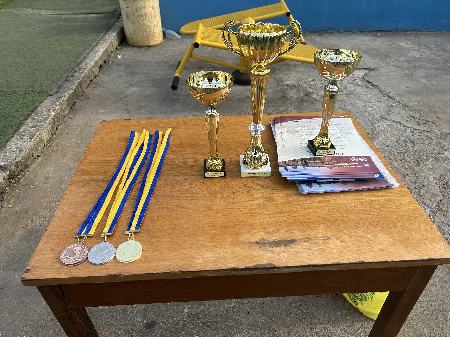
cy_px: 168
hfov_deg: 67.3
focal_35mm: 26
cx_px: 225
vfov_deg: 53.1
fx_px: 338
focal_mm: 5.7
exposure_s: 1/1029
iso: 50
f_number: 1.5
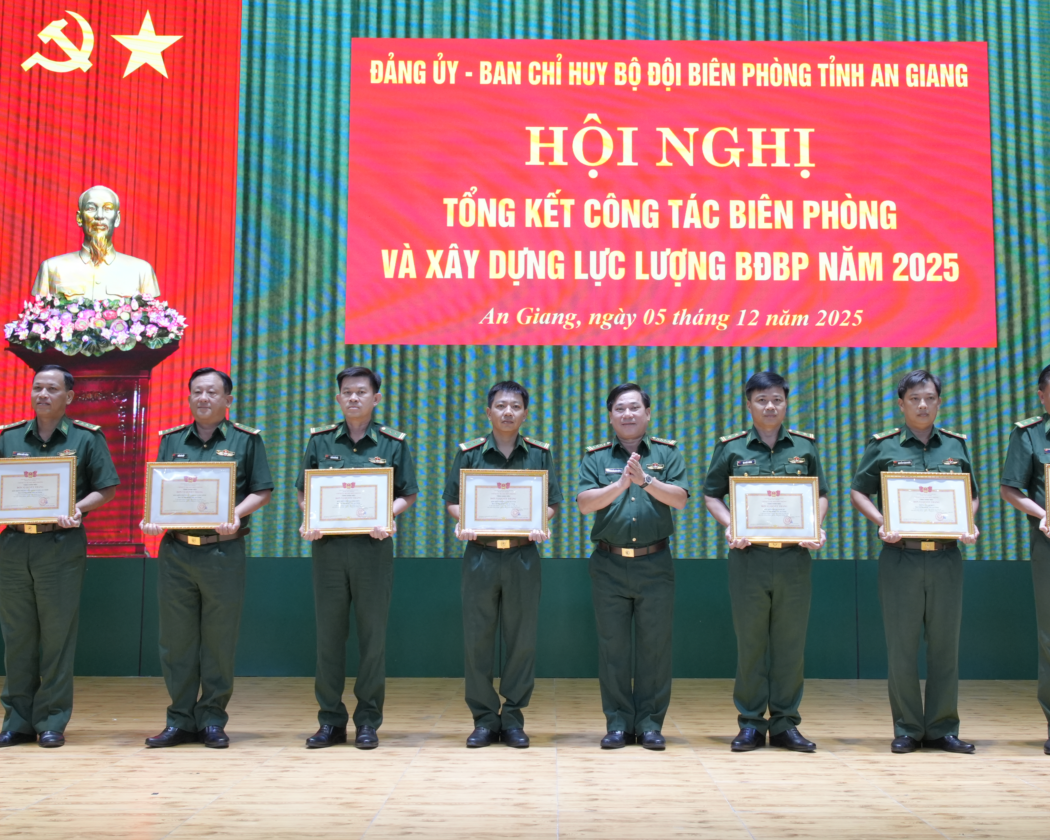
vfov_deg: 34.9
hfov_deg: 42.9
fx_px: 1336
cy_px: 394
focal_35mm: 43
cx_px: 558
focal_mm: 32
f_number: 8
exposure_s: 1/80
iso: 2000
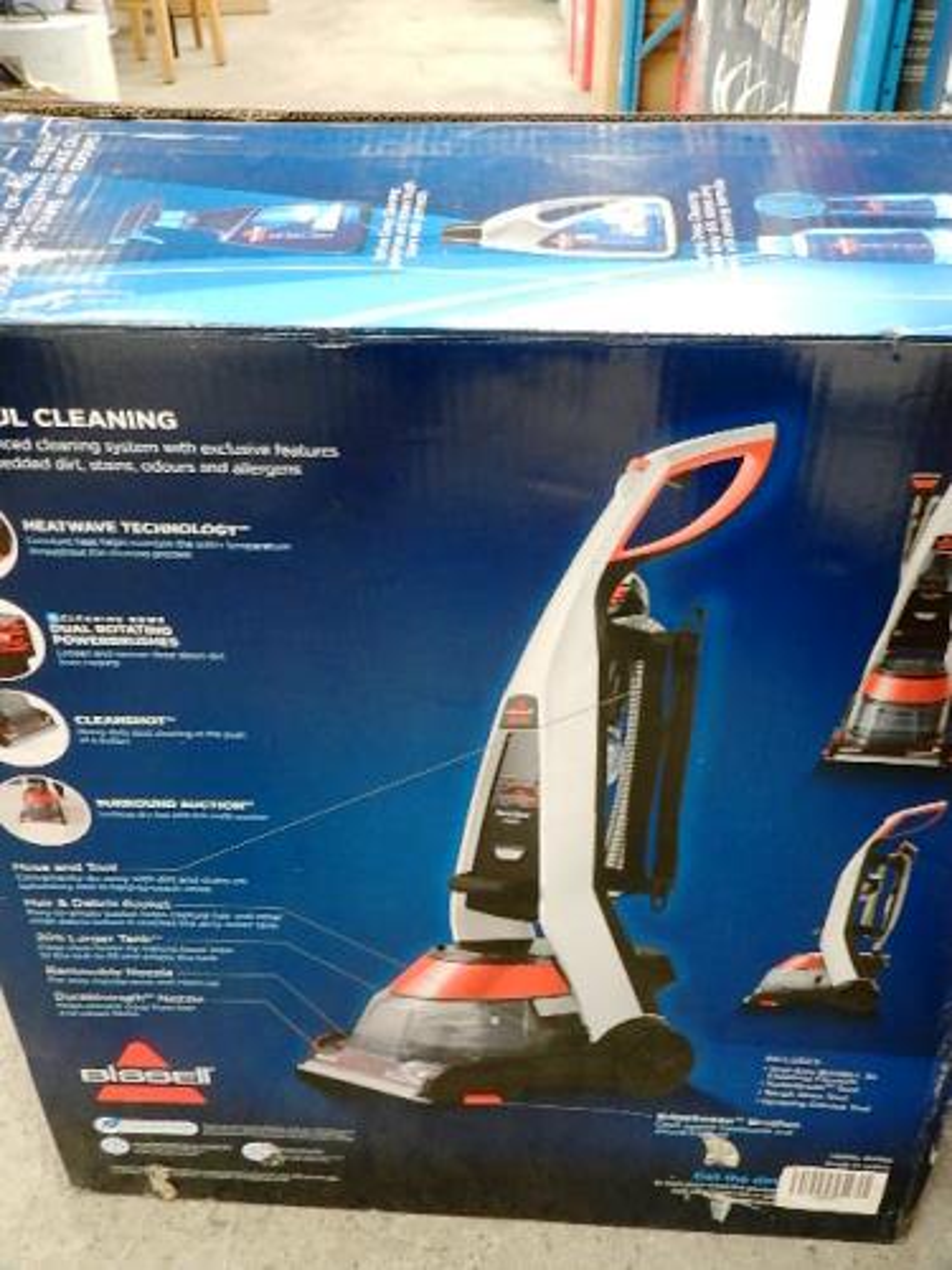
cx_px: 476
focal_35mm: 32
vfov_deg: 56.8
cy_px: 635
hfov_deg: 44.2
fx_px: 1173
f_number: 3.7
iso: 400
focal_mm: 5.6
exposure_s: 1/5
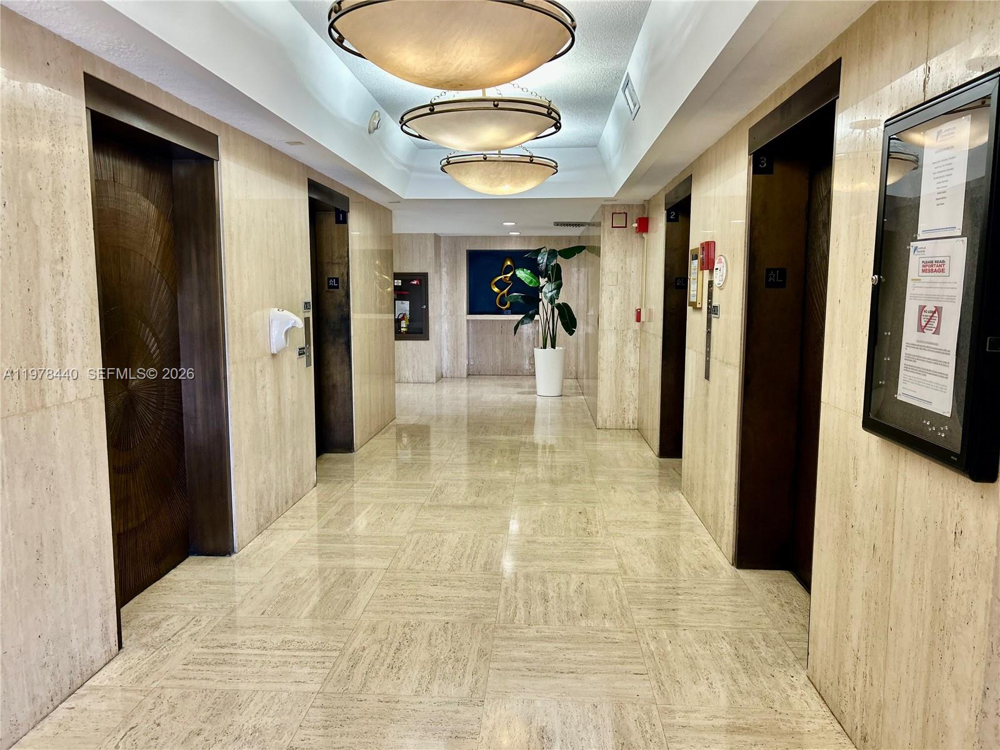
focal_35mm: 26
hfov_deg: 67.3
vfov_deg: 53.1
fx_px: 751
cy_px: 375
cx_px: 500
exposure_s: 1/60
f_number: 1.5
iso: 125
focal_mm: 5.7
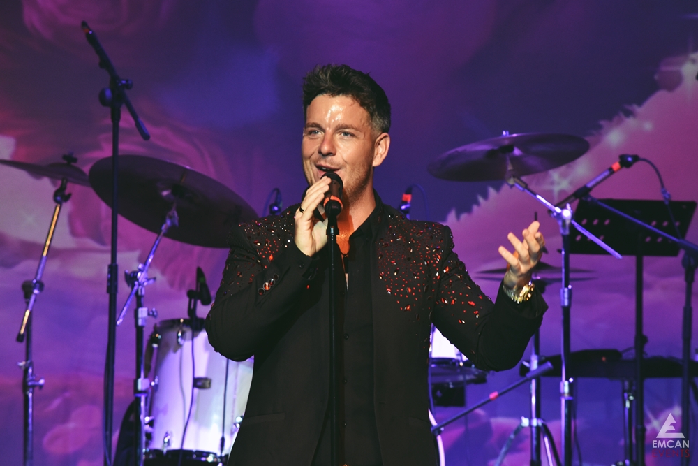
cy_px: 233
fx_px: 5235
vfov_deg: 5.1
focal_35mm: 270
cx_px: 349
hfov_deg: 7.6
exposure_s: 1/30
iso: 1600
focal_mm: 180
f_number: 9
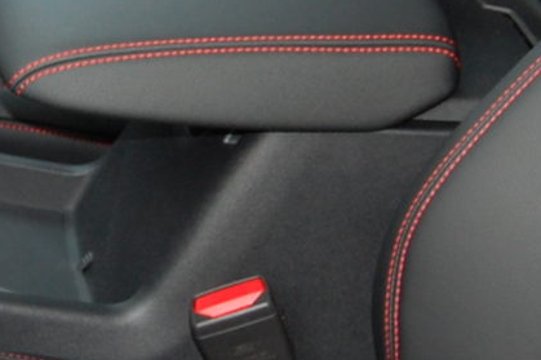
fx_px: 1983
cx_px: -12
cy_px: 212
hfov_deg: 15.2
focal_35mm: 132
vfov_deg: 10.4
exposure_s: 1/60
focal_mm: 18
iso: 400
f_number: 3.5
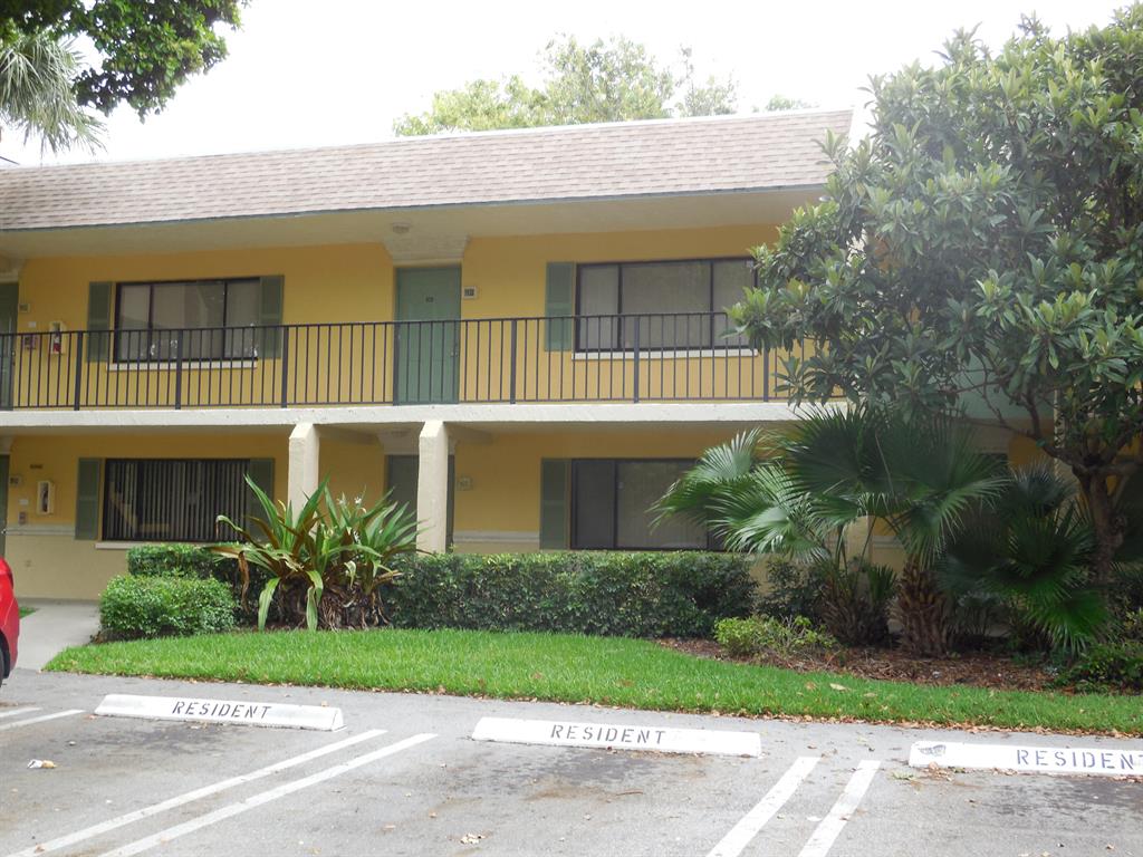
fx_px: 1519
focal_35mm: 46
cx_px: 572
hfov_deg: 41.2
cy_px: 428
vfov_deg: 31.5
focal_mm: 8.2
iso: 125
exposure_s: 1/100
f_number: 3.8
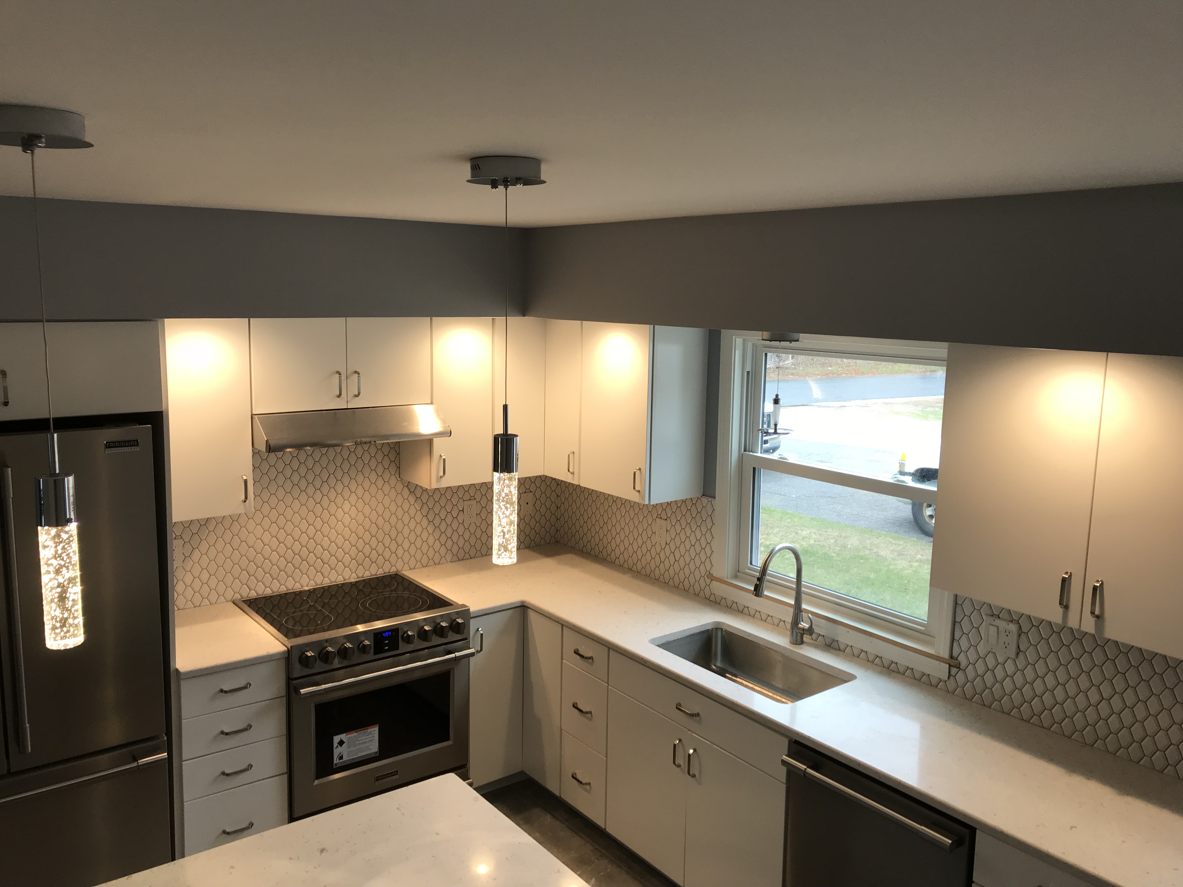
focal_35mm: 28
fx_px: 957
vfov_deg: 49.7
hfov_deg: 63.4
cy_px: 444
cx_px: 592
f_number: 1.8
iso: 25
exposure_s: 1/60
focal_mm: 3.99
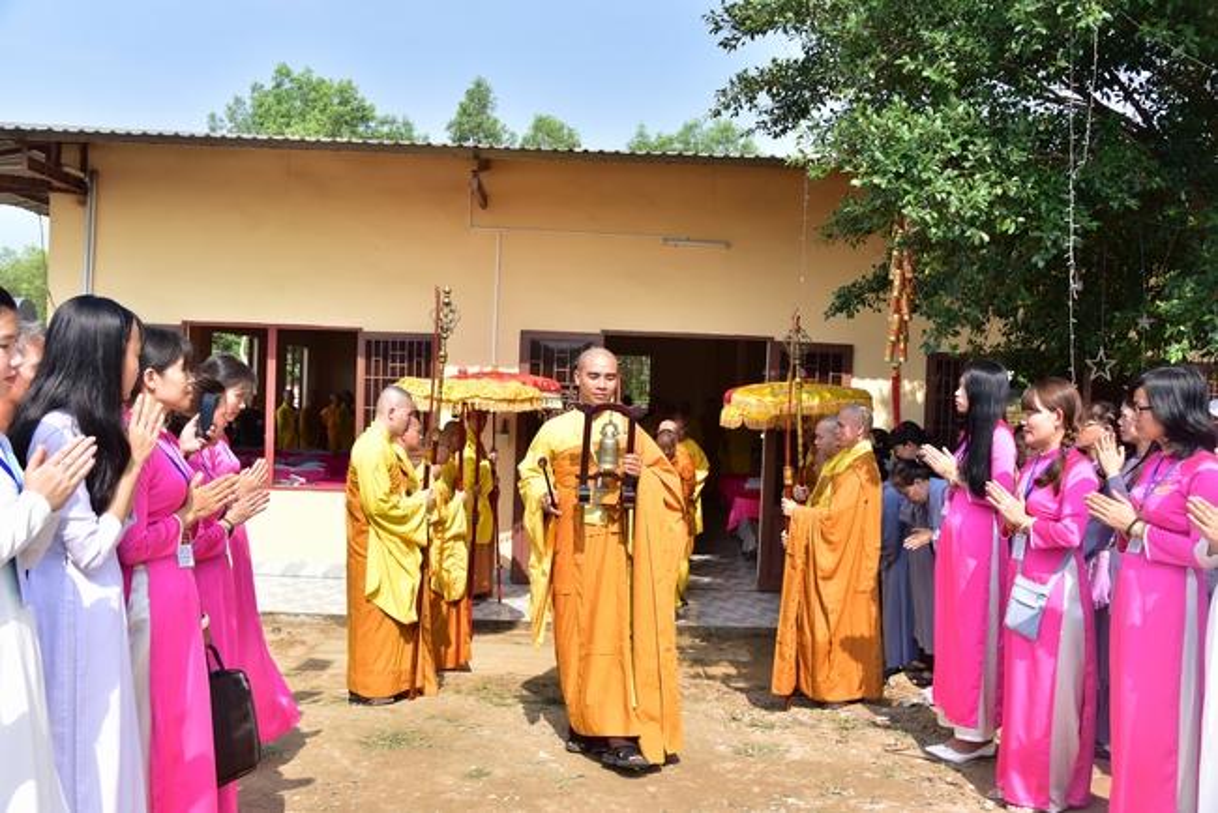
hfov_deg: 58.7
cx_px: 609
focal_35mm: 32
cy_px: 406
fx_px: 1083
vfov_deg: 41.2
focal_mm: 32
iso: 200
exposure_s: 1/400
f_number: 7.1
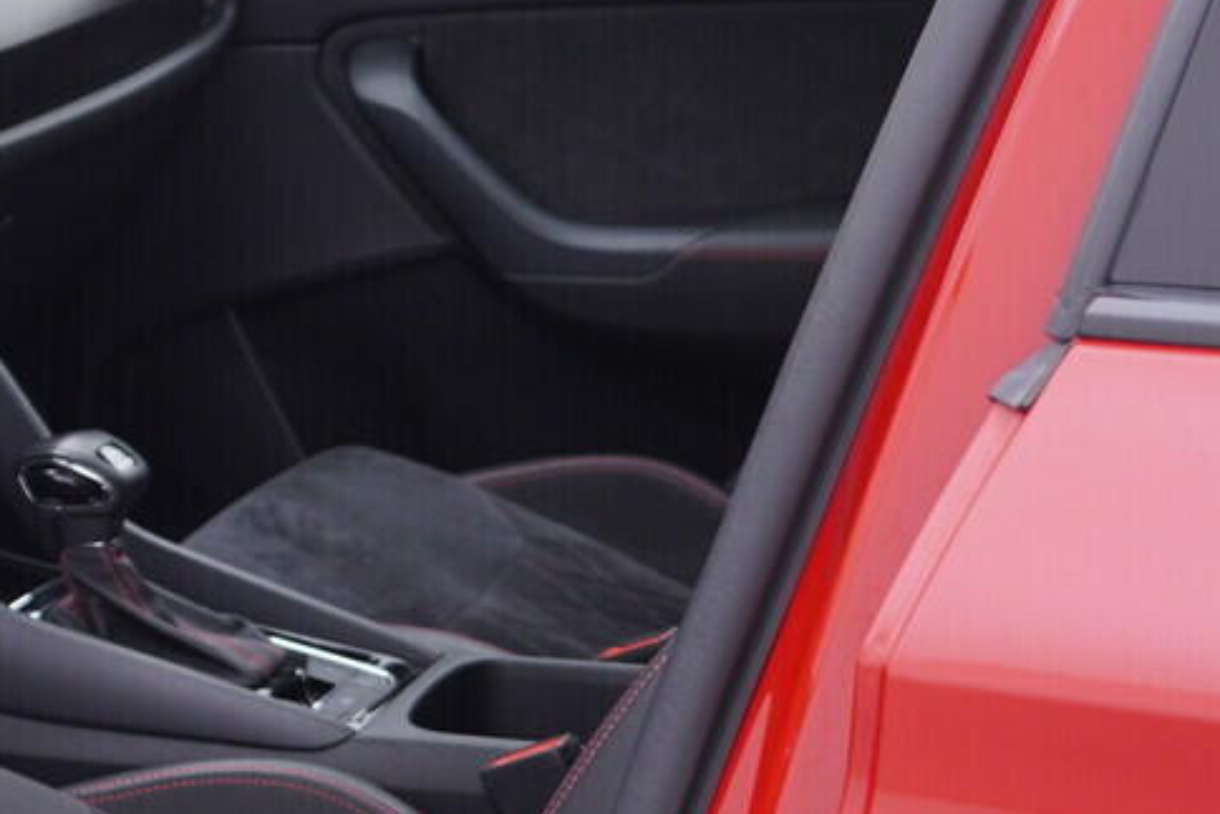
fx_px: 3627
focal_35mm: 107
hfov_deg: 17.4
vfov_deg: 12.8
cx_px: -532
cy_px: 345
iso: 125
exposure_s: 1/40
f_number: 2.8
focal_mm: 24
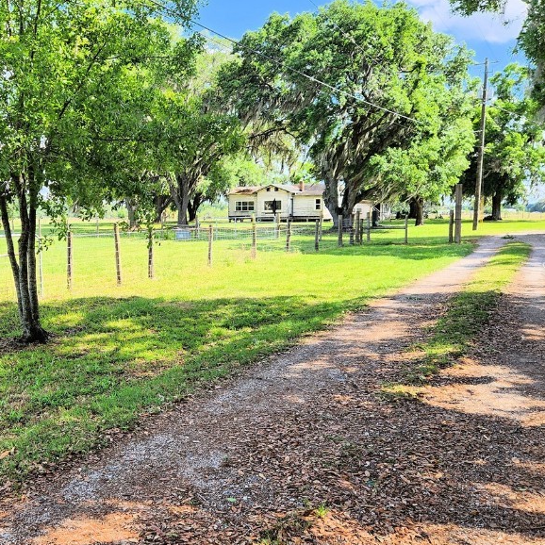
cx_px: 148
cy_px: 268
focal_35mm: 36
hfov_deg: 44.8
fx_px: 641
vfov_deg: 46.0
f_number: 1.8
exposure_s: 1/650
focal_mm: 5.4
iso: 20
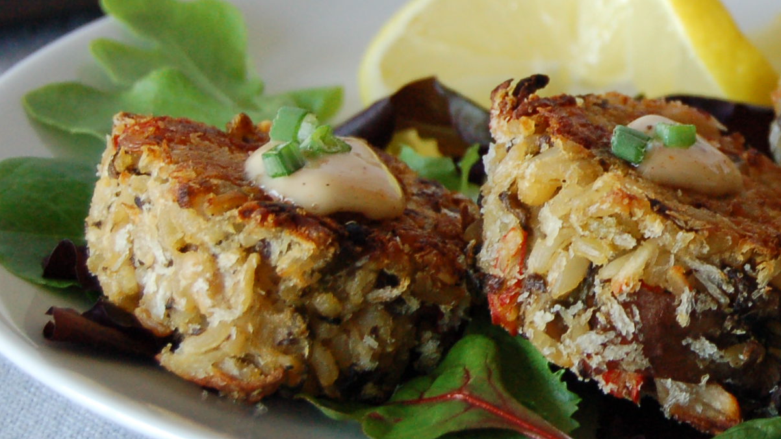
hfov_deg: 12.9
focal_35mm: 165
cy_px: 47
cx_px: 706
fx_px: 3417
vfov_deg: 7.3
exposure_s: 1/30
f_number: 5.3
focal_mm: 42
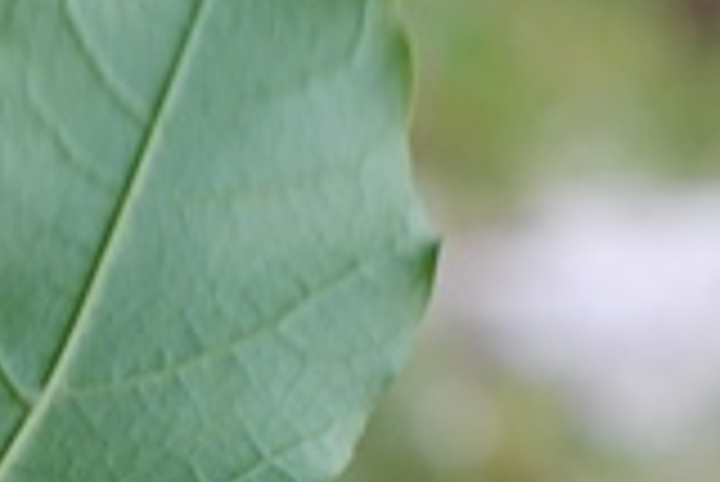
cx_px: -328
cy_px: 633
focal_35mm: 262
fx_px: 5245
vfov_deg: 5.2
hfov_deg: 7.7
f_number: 5.6
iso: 200
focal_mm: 40
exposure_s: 1/125
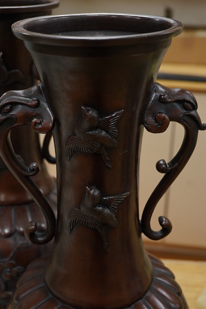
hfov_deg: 25.1
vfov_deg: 36.9
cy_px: 162
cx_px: 99
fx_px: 463
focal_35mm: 54
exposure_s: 1/125
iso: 1250
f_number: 9
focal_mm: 30
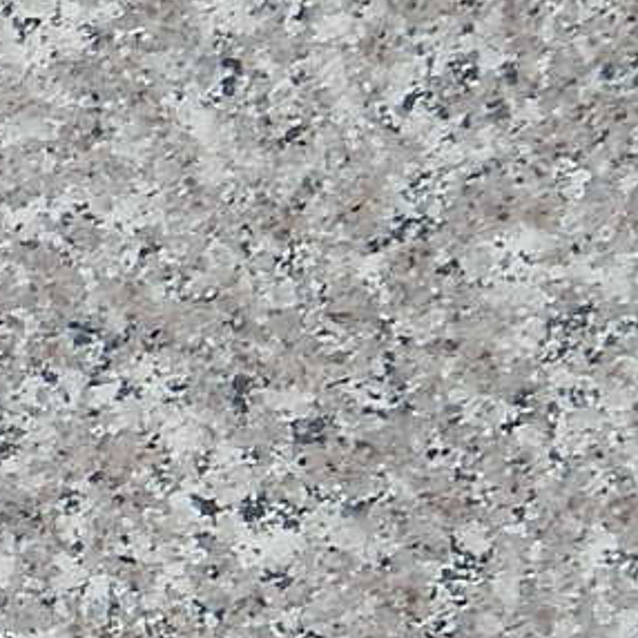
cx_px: -1390
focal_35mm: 839
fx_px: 17495
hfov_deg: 2.1
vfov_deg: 2.1
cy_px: 1142
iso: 80
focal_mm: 19
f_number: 4.5
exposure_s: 1/400
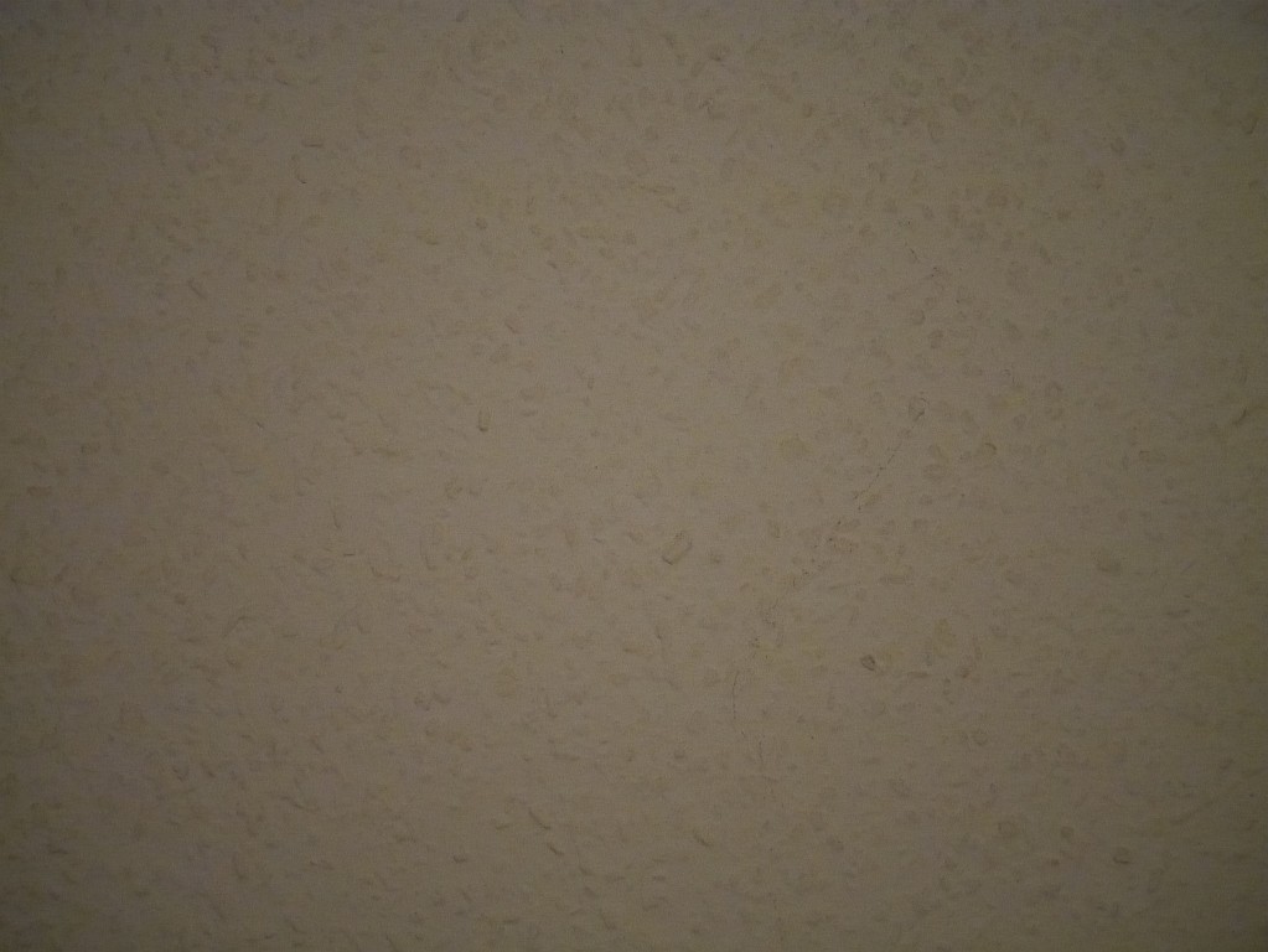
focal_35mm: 200
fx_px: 7329
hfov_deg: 9.9
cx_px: 634
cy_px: 476
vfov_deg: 7.4
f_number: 4
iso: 3200
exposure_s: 1/160
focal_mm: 100
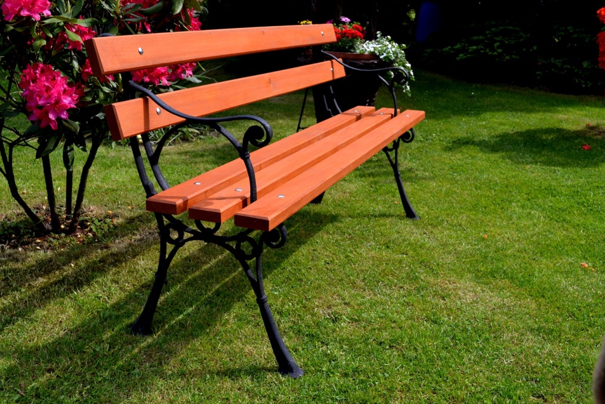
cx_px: 304
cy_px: 199
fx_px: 622
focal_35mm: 37
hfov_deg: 51.9
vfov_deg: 36.0
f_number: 6.3
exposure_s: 1/160
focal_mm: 24
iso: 100
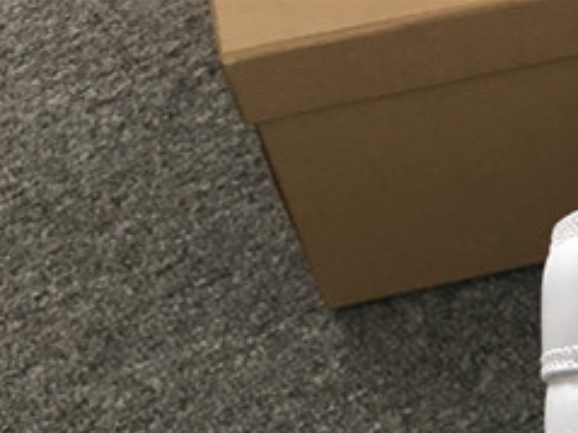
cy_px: 630
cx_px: 800
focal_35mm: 85
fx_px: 1419
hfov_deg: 20.5
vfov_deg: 16.0
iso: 125
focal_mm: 4.15
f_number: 2.2
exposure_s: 1/33
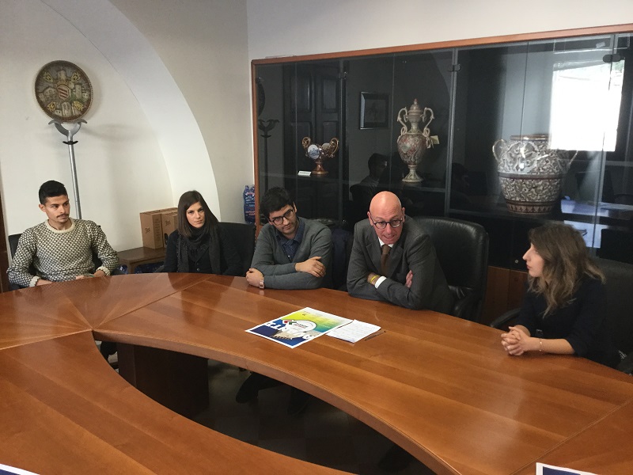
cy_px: 238
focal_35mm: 31
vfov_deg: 45.4
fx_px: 567
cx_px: 316
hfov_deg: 58.4
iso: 160
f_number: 2.4
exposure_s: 1/33
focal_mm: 3.3
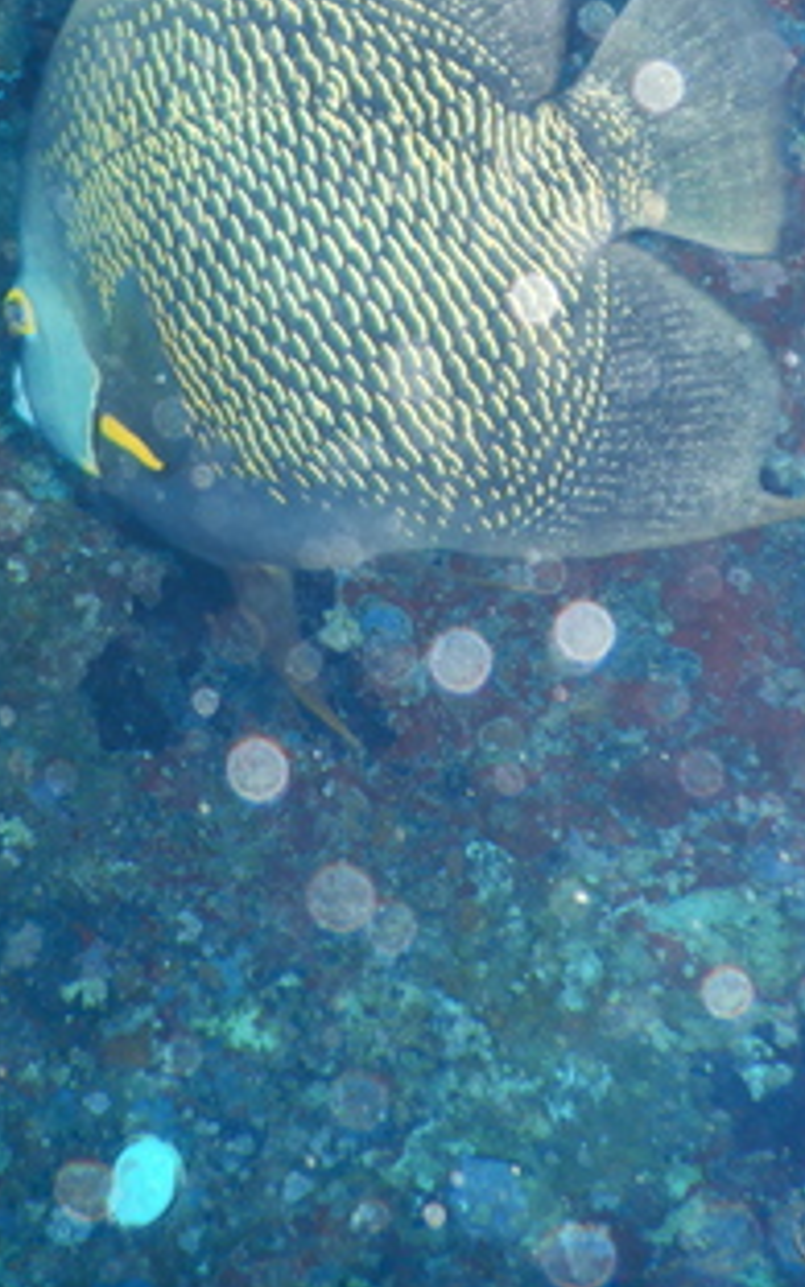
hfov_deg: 22.7
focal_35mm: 57
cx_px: 314
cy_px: 245
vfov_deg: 34.5
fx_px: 2001
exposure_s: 1/30
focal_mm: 4.3
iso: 200
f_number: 2.8
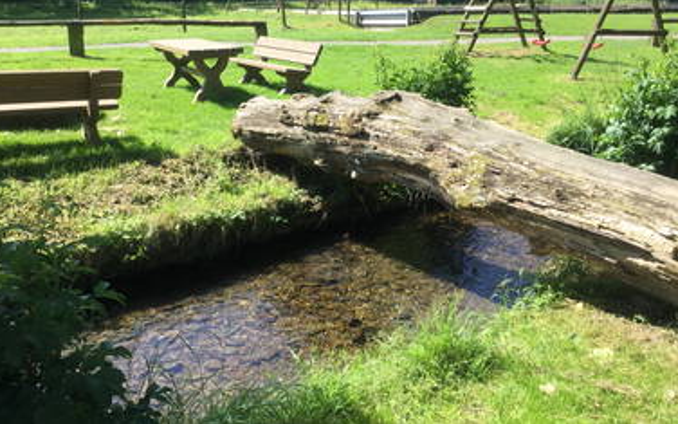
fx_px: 647
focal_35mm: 35
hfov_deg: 55.3
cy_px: 155
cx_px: 348
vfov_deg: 36.0
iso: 25
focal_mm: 3.3
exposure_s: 1/515
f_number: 2.4
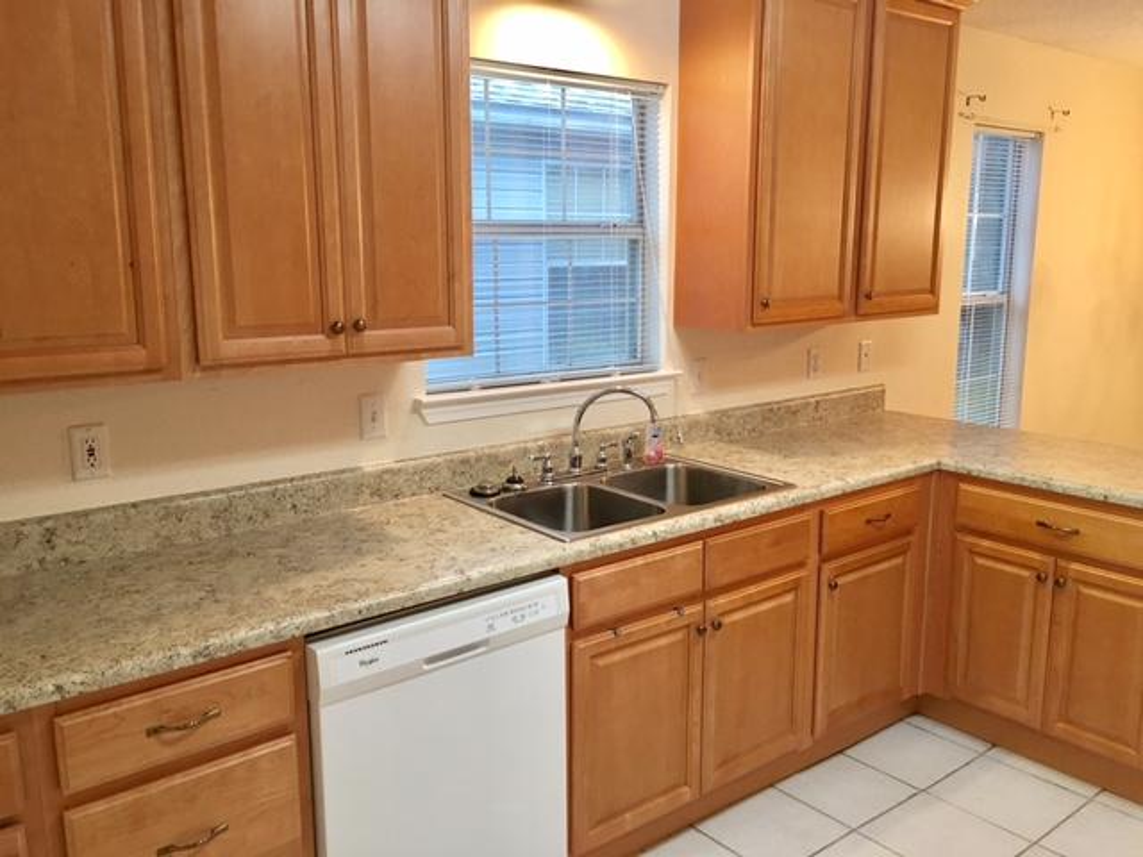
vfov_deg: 48.2
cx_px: 572
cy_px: 428
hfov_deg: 61.7
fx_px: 958
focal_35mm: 29
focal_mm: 4.15
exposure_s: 1/15
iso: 40
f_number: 2.2
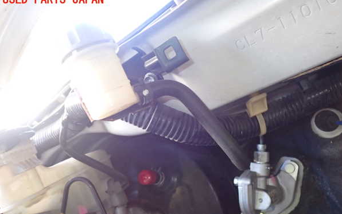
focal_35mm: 32
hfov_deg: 59.6
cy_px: 122
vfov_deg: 39.4
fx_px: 298
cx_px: 172
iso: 500
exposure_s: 1/4
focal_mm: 5.4
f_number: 6.3
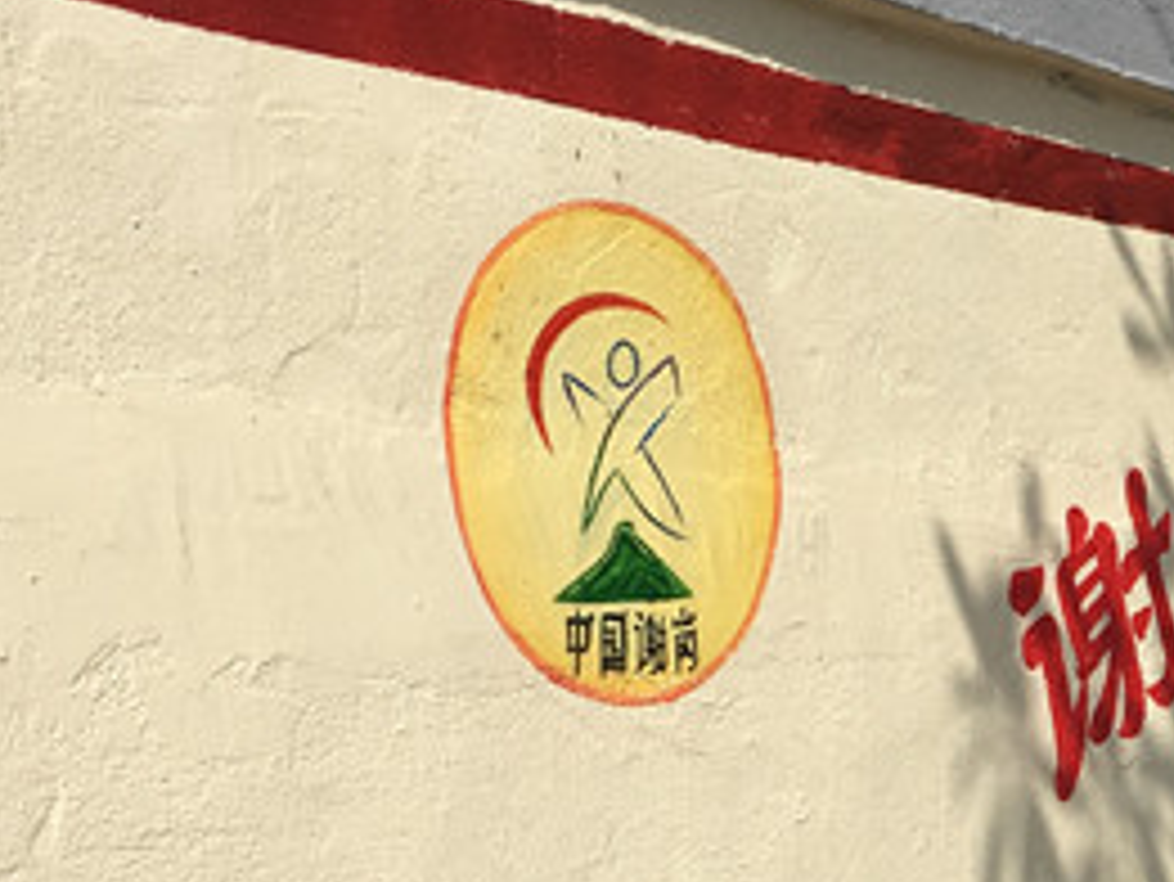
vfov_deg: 16.2
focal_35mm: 89
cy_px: 927
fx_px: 3020
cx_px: 1241
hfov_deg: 21.1
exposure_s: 1/2849
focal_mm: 4.15
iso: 25
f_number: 2.2
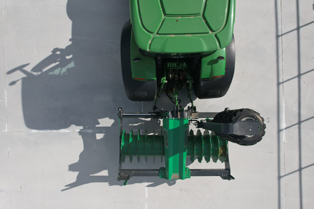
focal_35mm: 22
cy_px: 104
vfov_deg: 57.2
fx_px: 192
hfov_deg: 78.6
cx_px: 157
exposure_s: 1/2500
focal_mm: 8.38
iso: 100
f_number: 2.8
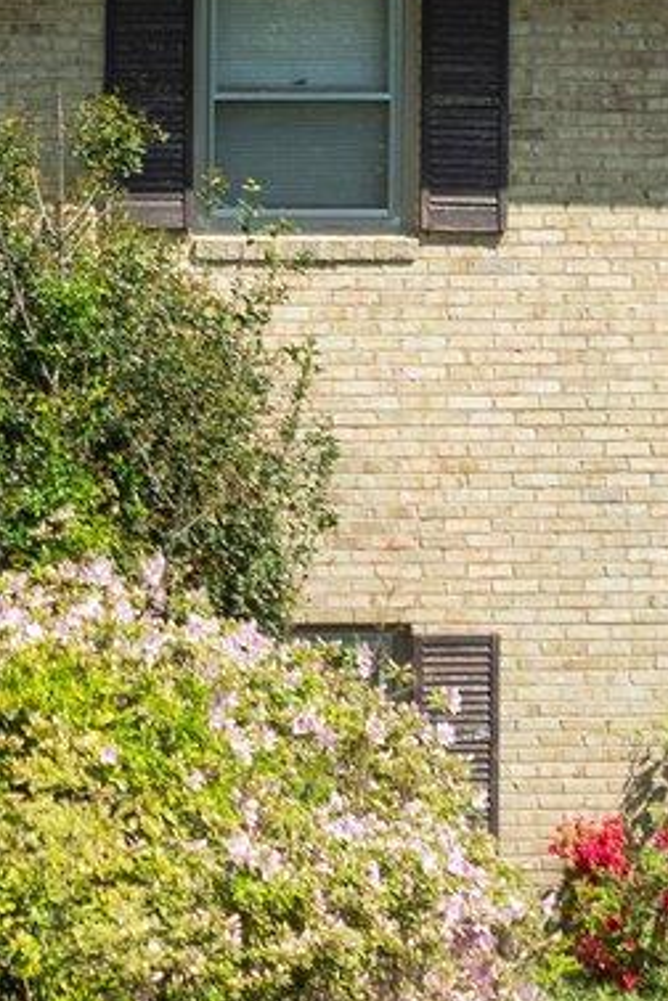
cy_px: 131
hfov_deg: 9.8
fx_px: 3757
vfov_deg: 15.0
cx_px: -427
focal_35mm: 135
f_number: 2.8
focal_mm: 12.29
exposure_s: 1/1250
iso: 100
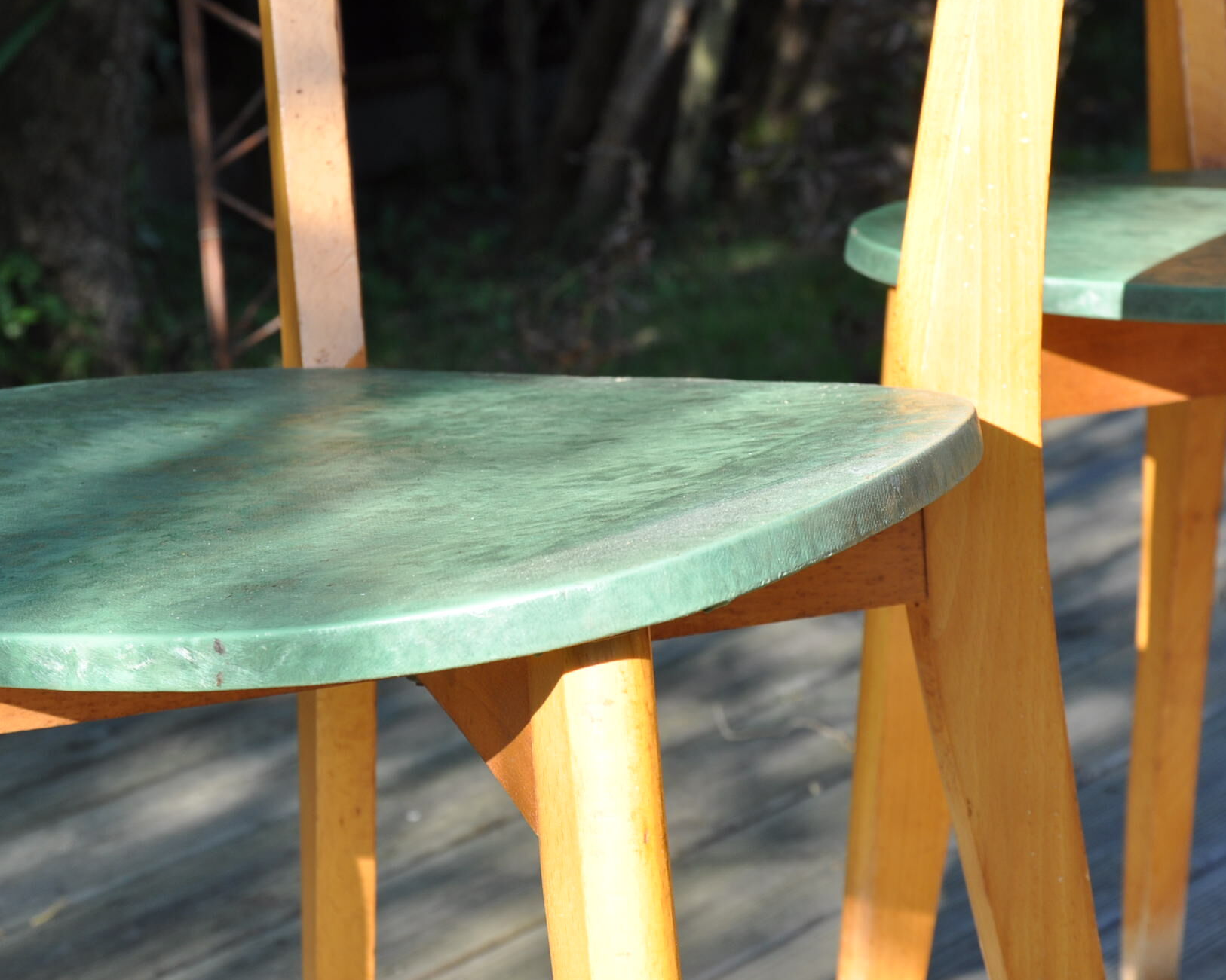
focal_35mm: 89
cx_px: 519
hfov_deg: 21.5
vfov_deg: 17.3
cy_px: 490
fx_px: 3230
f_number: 11
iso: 250
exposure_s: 1/125
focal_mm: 48
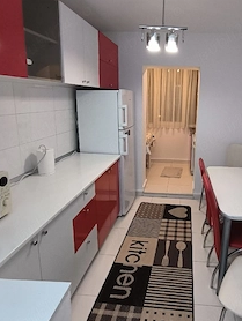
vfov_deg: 73.5
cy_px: 137
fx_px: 214
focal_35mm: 23
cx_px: 168
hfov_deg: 57.2
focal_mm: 1.65
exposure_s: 1/33.3
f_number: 2.2
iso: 382
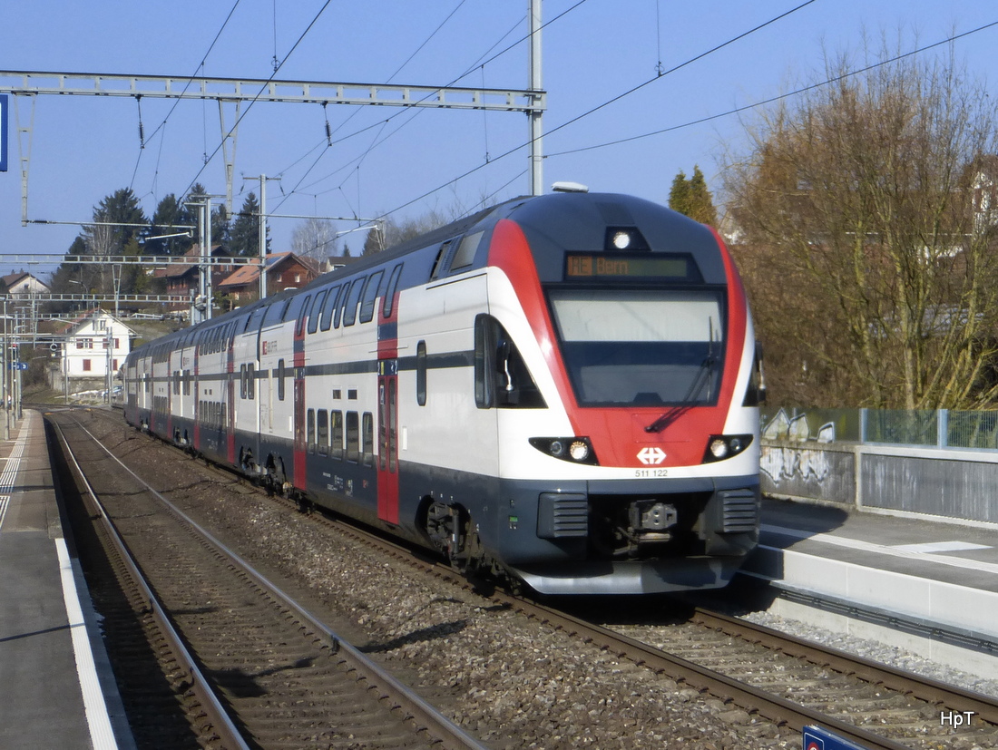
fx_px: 1154
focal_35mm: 40
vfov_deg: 36.0
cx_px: 499
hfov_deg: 46.8
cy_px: 375
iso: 100
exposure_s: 1/1000
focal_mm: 6.9
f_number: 3.9
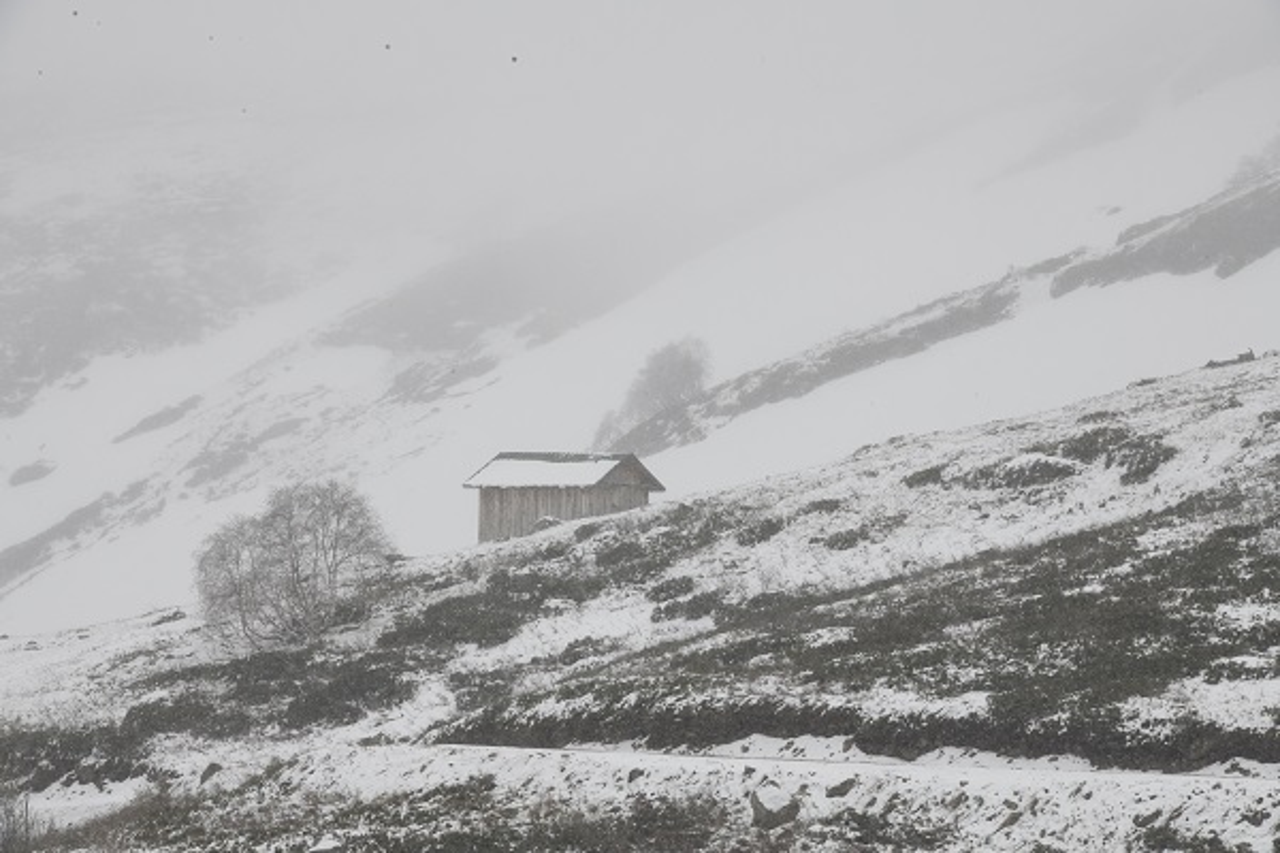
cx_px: 640
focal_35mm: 185
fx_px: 6577
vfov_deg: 7.4
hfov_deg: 11.1
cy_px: 426
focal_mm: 185
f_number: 16
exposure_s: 1/1000
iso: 800
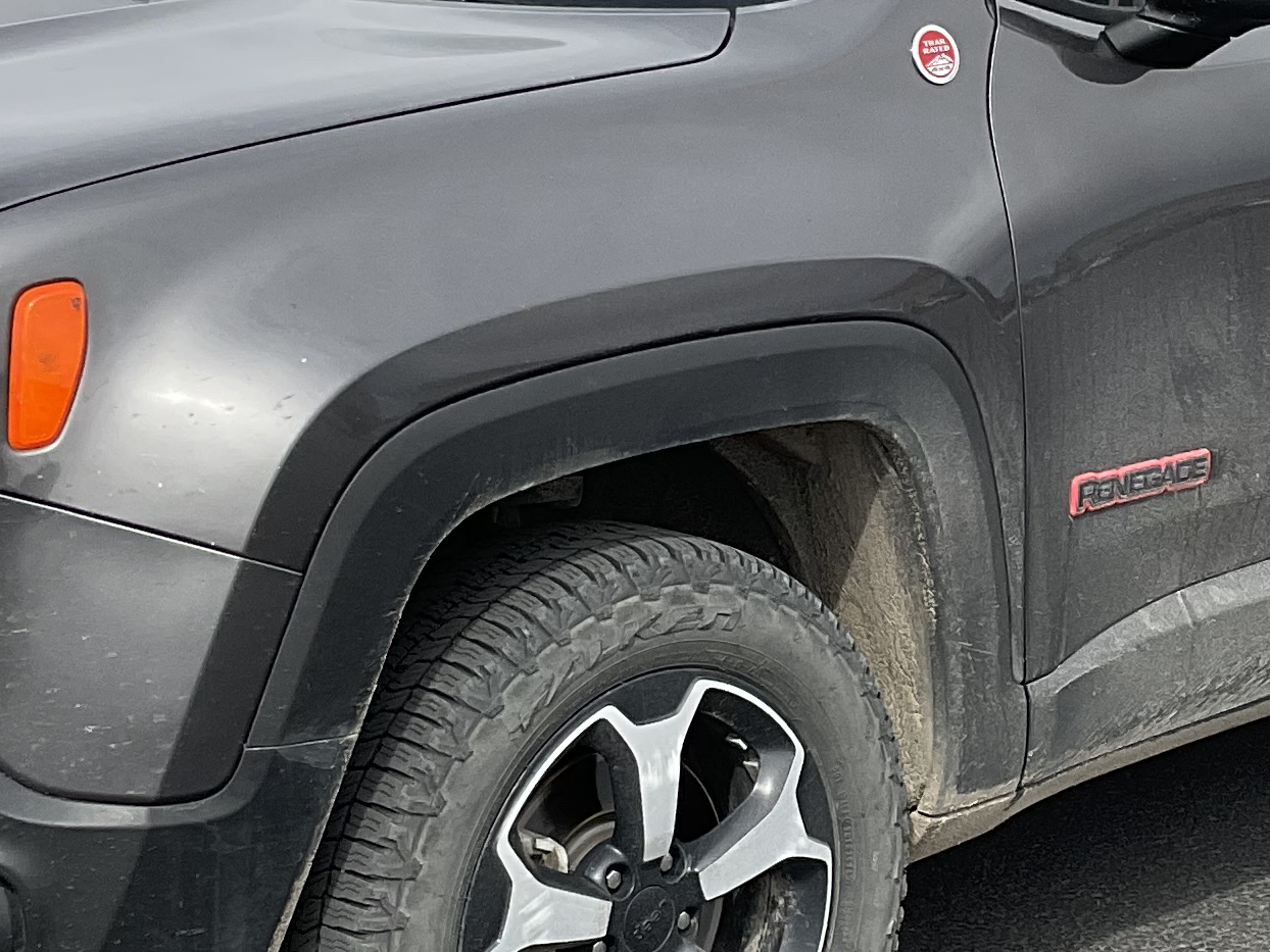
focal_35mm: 94
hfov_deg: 20.8
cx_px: 878
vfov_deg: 15.7
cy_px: 351
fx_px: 3449
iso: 16
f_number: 1.8
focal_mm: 3
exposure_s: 1/1279
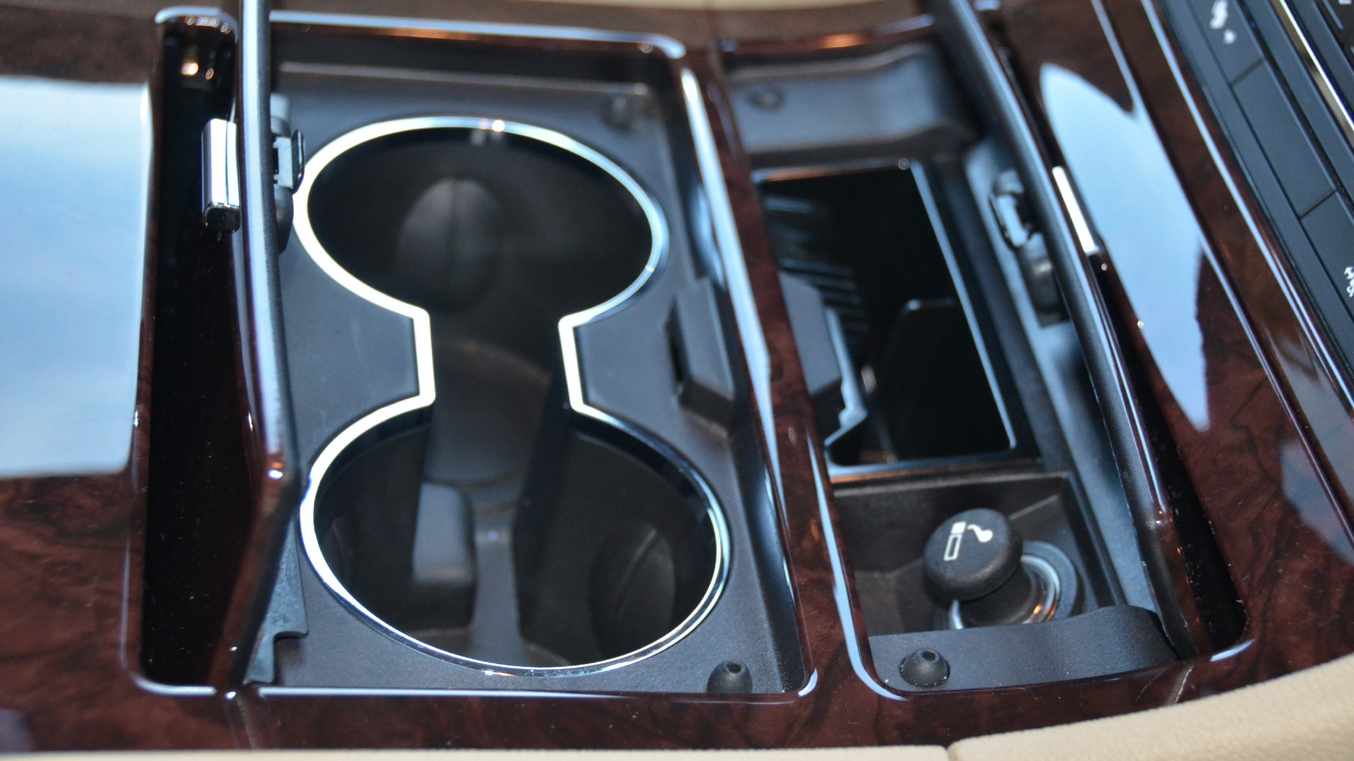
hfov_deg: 25.9
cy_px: 317
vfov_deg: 14.7
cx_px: 674
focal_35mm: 82
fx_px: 2944
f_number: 4.8
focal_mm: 52
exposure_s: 1/60
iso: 1600
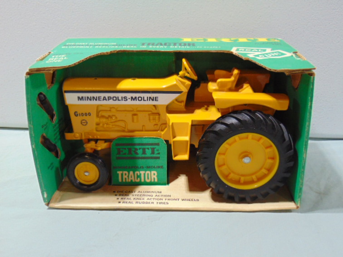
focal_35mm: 42
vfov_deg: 34.4
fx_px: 416
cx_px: 172
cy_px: 128
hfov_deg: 44.8
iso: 200
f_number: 3.3
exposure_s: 1/30
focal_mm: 7.6
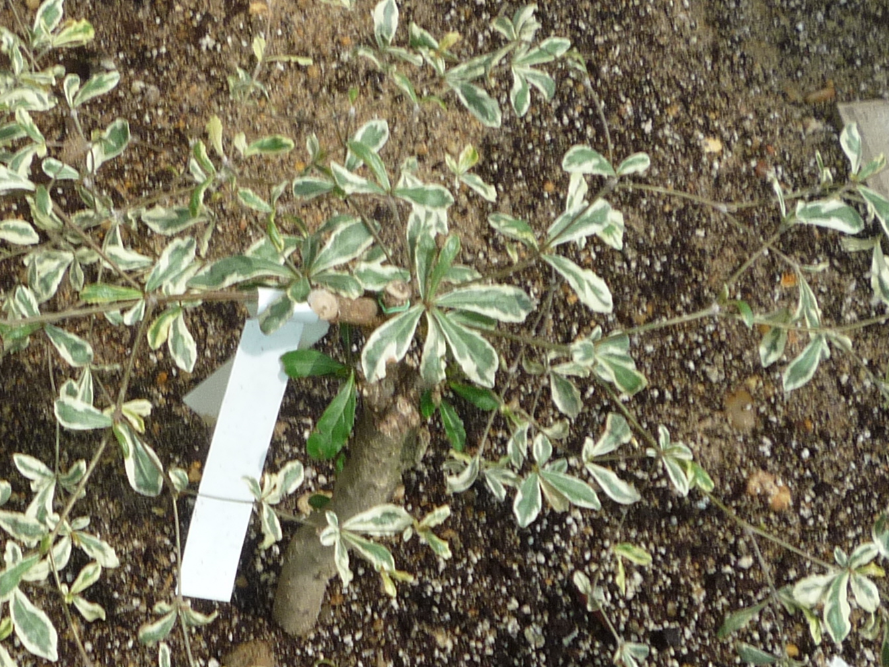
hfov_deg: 21.6
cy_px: 435
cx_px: 228
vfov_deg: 16.4
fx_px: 2311
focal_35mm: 90
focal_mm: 5.8
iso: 100
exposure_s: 1/160
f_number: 4
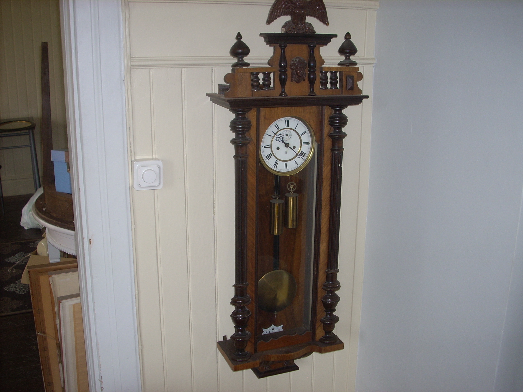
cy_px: 196
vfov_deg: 38.7
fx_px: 559
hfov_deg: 50.1
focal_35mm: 37
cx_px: 262
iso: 64
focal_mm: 6.2
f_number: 2.8
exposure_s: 1/30
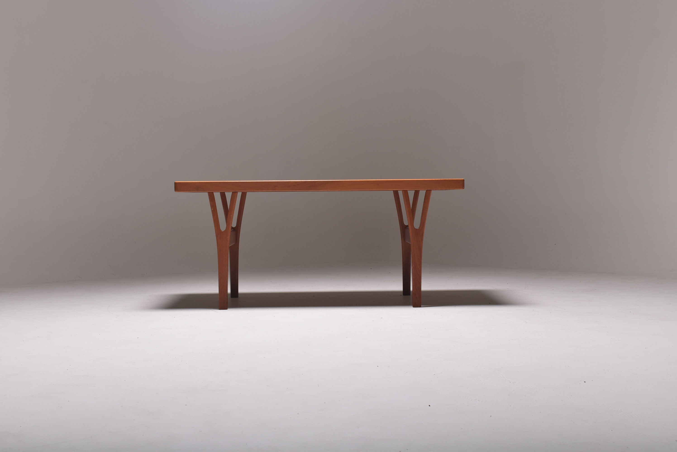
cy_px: 226
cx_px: 338
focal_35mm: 48
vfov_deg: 28.1
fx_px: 903
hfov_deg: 41.1
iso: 100
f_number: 11
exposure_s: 1/200
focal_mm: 32
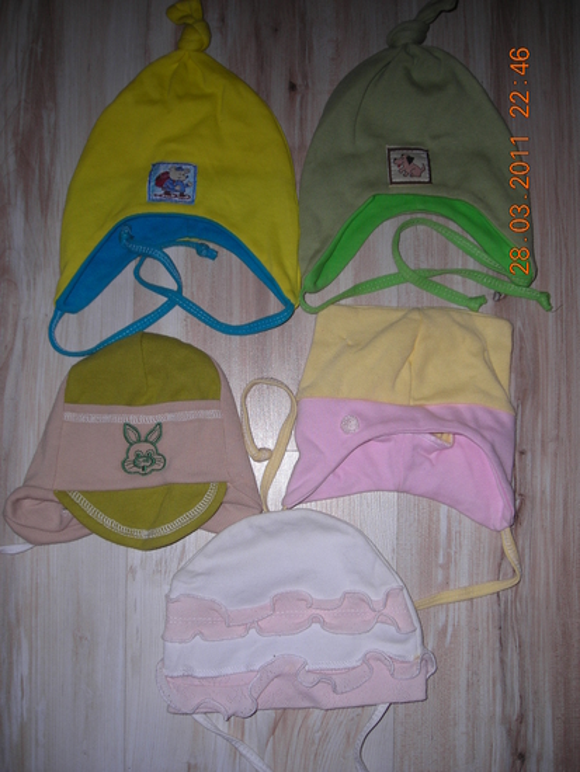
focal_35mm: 38
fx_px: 848
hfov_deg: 37.7
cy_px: 386
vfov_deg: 49.0
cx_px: 290
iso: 50
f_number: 3.2
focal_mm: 6.3
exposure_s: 1/60
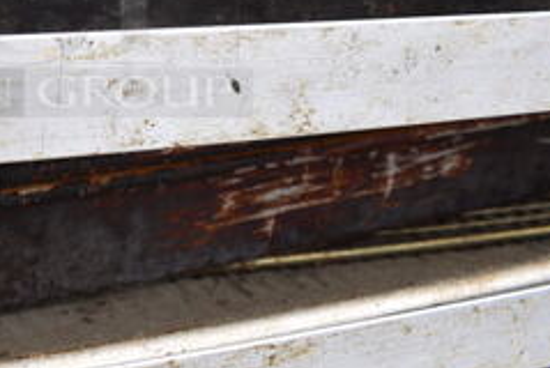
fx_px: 1055
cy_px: -5
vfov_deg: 19.2
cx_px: -2
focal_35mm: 69
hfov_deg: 27.5
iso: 100
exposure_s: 1/125
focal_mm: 18
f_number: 5.6
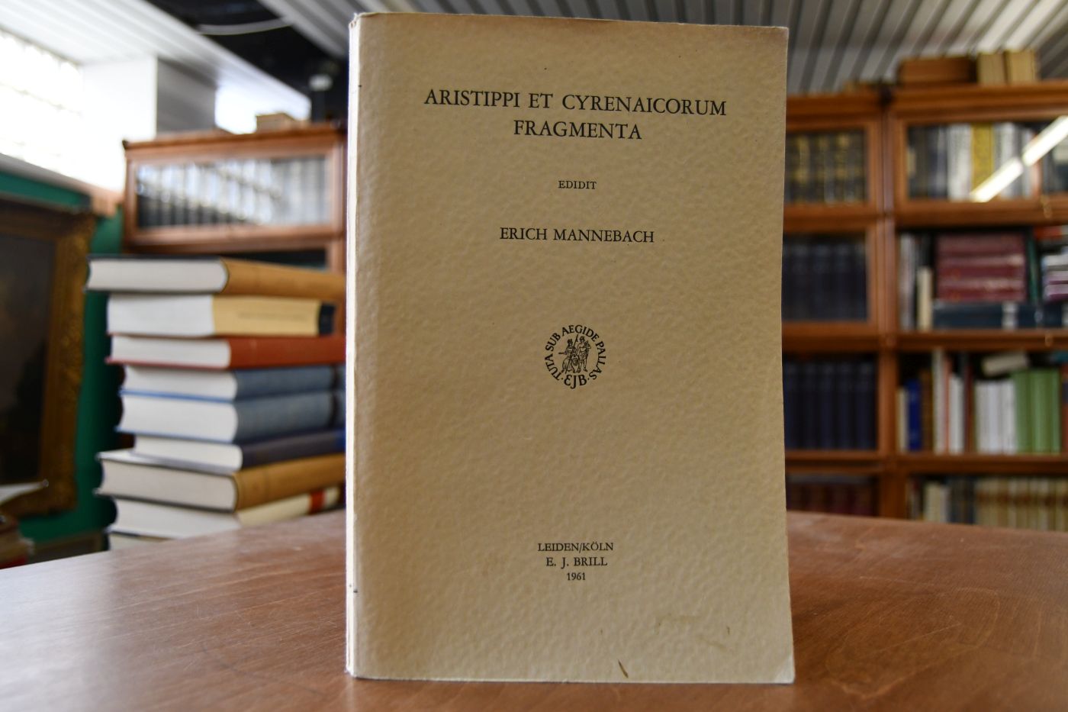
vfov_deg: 43.6
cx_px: 534
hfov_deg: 61.9
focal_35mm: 30
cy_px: 356
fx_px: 890
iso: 800
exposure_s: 1/200
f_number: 3.5
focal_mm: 20
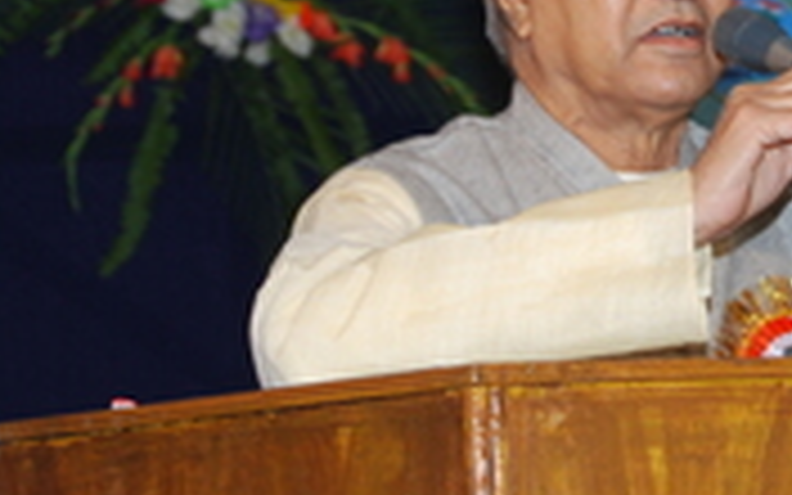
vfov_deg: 5.5
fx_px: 5168
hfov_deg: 8.7
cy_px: 101
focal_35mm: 239
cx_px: 904
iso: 200
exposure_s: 1/60
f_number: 5.6
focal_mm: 55
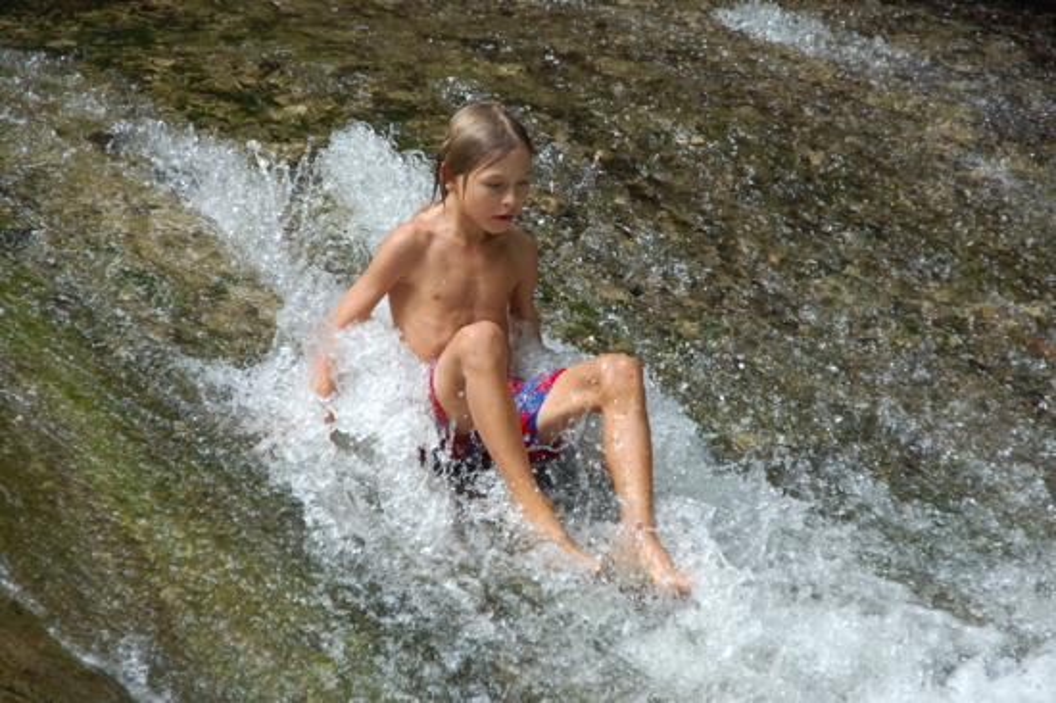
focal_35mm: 202
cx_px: 528
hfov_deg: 10.2
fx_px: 5936
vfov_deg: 6.8
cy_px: 352
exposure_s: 1/500
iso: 400
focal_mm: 135
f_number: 6.3
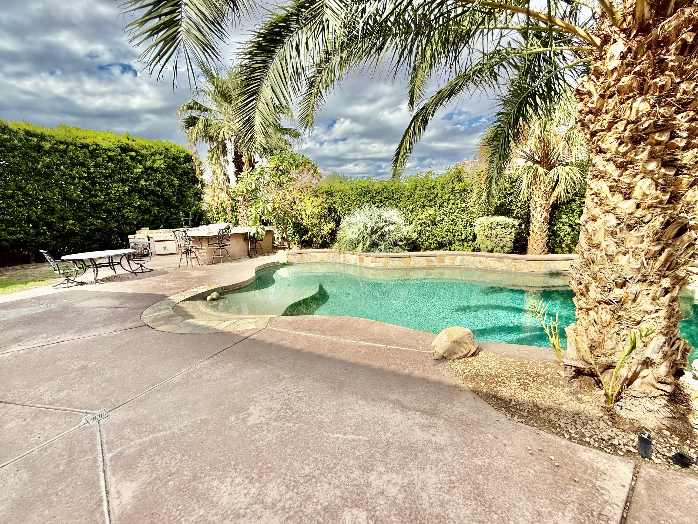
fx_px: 282
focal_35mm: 14
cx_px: 349
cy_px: 262
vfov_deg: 85.7
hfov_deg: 102.1
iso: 50
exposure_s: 1/1961
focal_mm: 2.22
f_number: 2.2
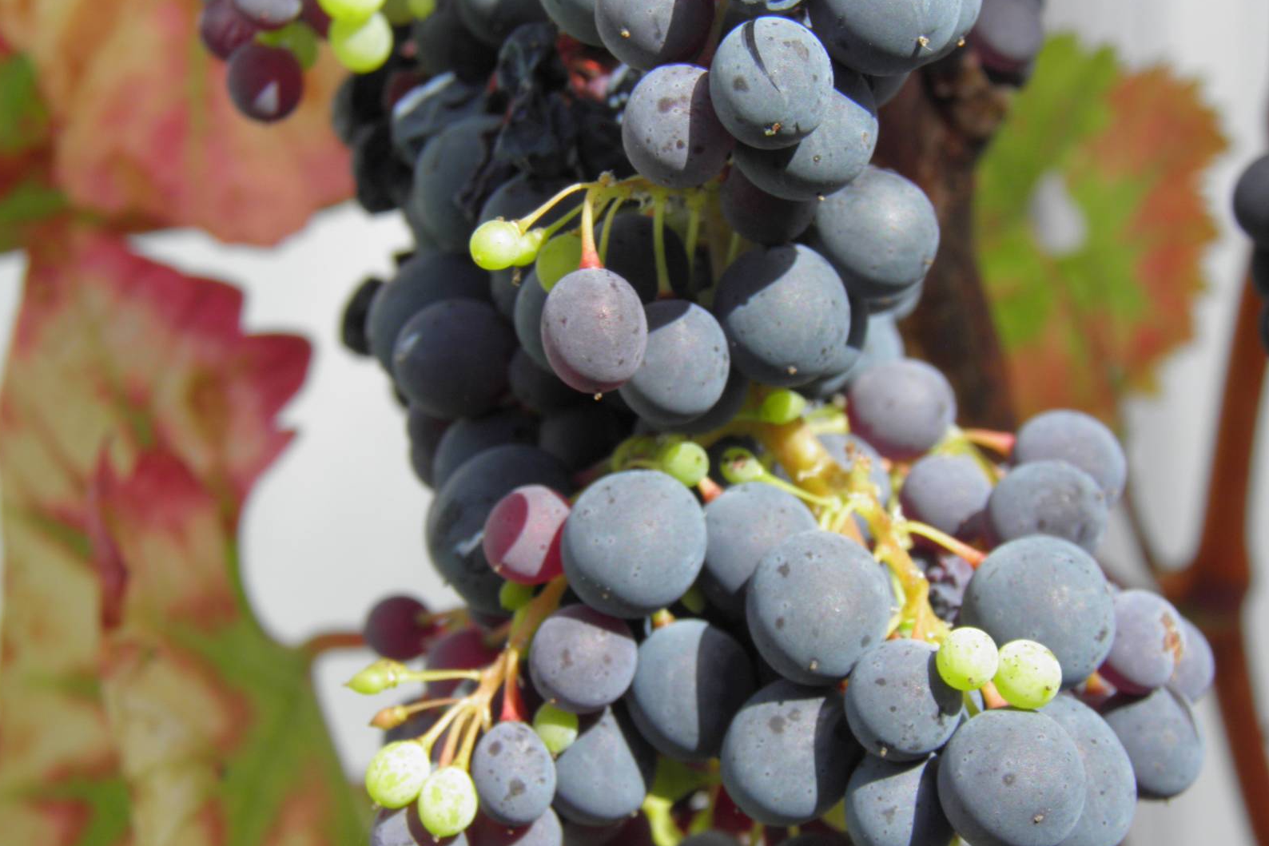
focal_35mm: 88
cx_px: 631
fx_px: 3102
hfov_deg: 23.1
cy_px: 386
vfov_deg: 15.5
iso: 50
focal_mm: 15.2
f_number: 5.6
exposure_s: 1/160
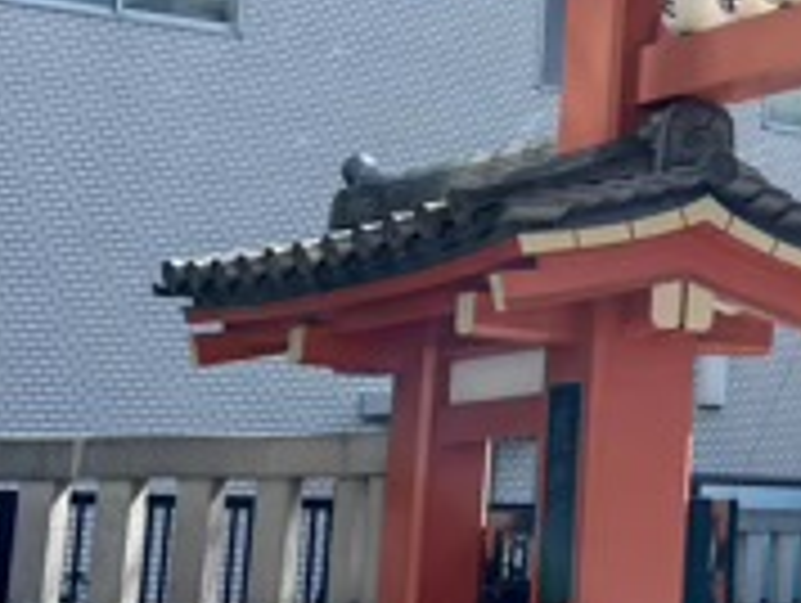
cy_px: 124
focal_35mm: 102
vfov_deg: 14.5
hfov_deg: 16.4
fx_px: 2363
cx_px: 1404
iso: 50
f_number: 1.6
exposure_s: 1/1695
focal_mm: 5.96
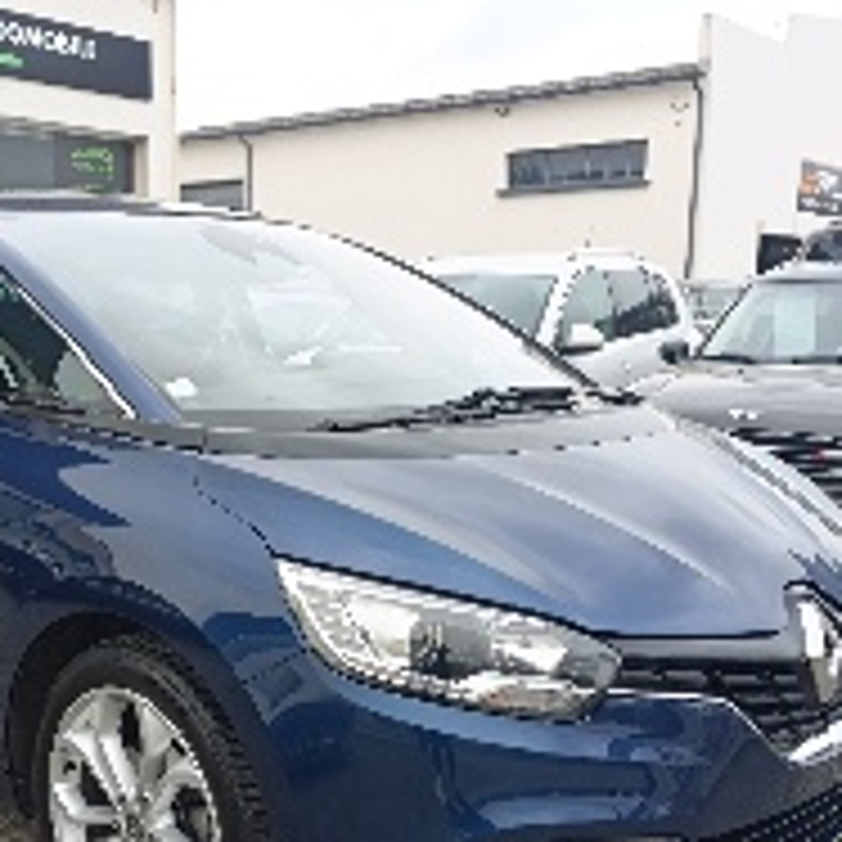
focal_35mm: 45
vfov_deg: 37.1
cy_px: 563
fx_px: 1238
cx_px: 257
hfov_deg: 37.0
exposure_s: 1/100
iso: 125
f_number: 1.6
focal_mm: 6.14
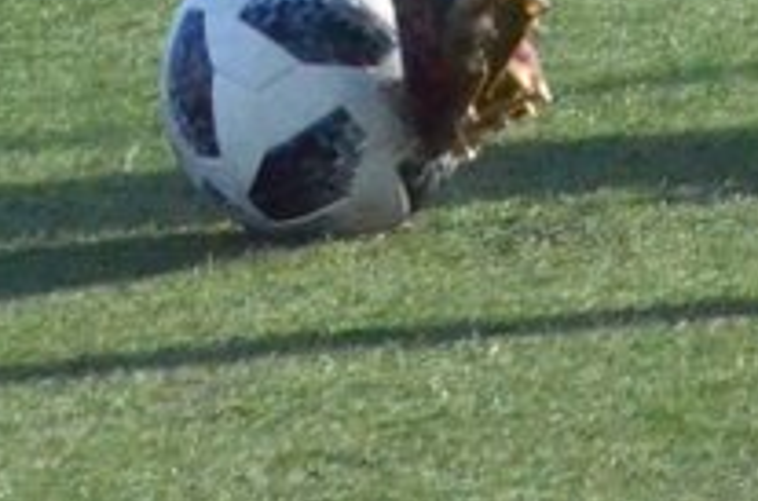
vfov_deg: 1.5
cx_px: 1300
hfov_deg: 2.3
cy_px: -945
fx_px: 18654
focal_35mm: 888
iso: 6400
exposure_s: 1/3200
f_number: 14
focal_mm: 102
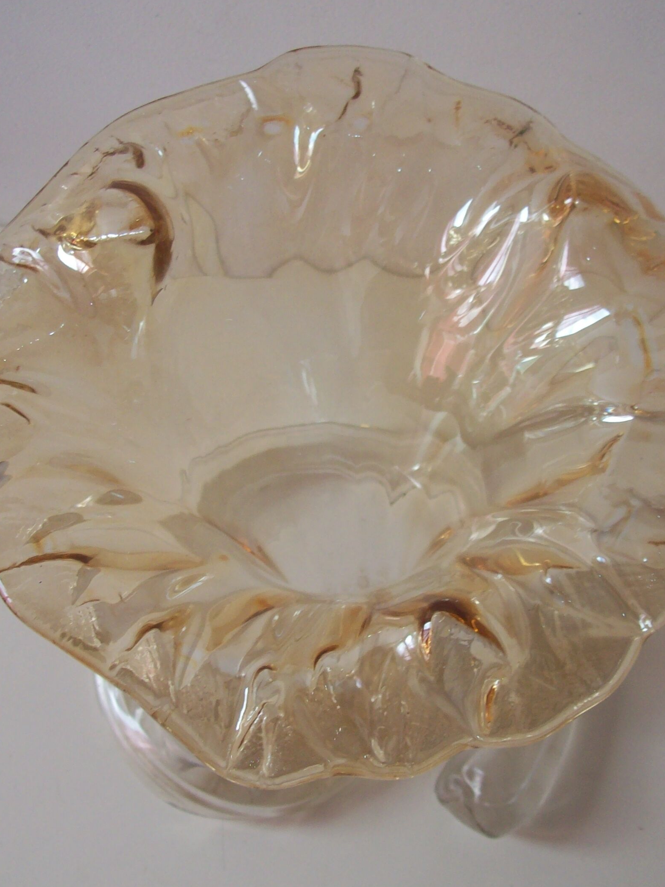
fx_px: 1256
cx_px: 352
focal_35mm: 49
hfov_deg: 29.7
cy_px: 450
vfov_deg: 38.9
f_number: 2.7
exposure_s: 1/64
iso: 80
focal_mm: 6
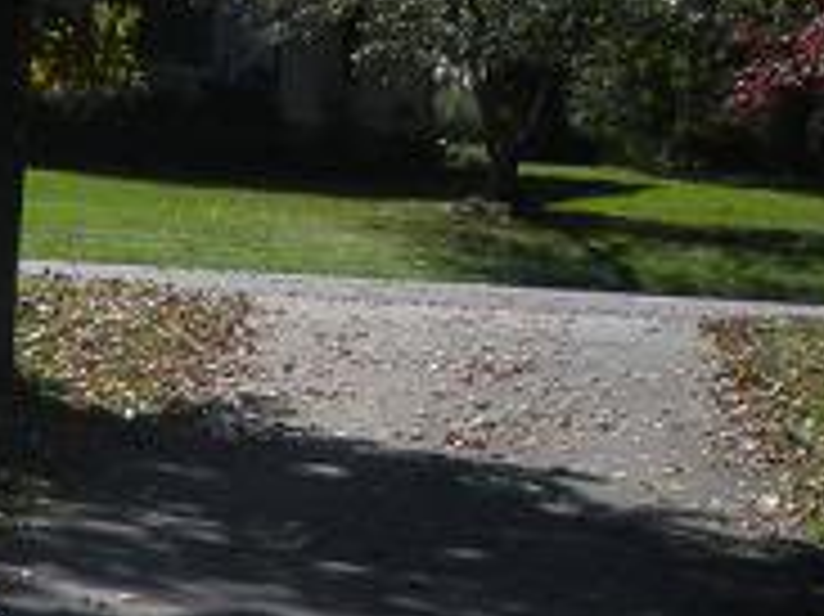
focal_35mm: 151
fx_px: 3592
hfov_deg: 12.3
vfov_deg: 9.4
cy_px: 1095
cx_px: -493
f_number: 3.5
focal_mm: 6.3
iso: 64
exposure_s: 1/680
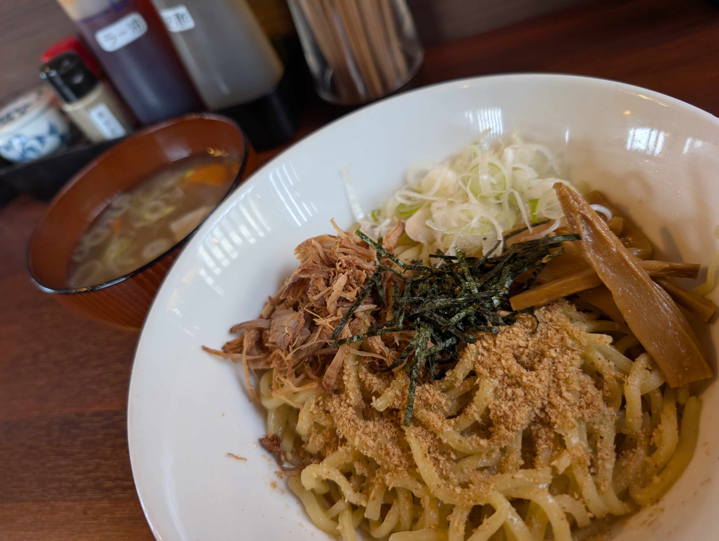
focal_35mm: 24
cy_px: 270
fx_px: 499
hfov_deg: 71.5
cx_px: 360
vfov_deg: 56.9
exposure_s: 1/104
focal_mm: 6.9
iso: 21
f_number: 1.68
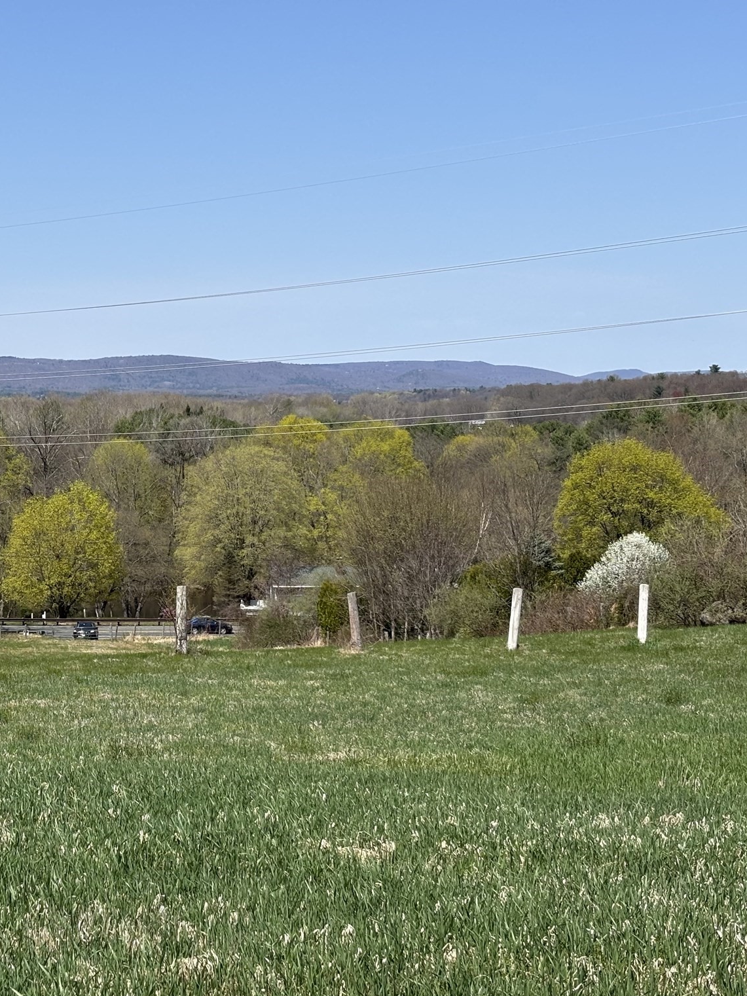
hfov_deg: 20.6
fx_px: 2014
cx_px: 90
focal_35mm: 70
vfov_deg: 27.8
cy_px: 502
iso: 40
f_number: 1.6
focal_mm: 5.96
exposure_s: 1/3115
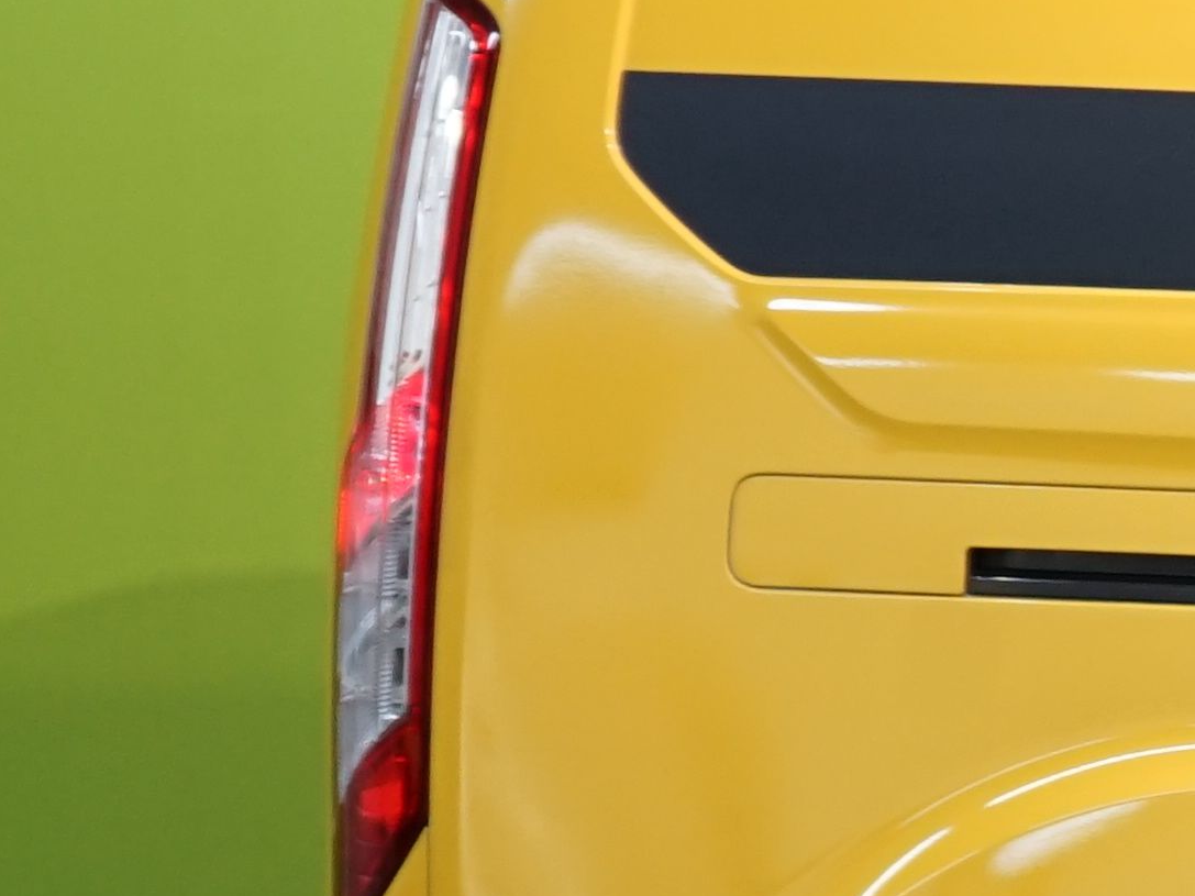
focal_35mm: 276
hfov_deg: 6.7
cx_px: 3033
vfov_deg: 5.4
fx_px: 9527
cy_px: 945
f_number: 4.5
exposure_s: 1/30
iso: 800
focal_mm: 52
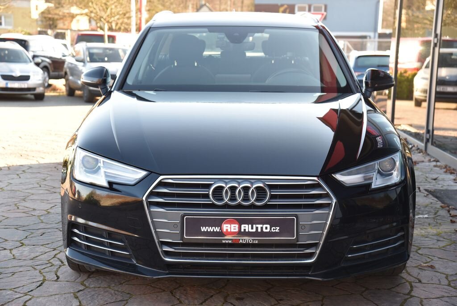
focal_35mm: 66
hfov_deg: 30.5
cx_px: 228
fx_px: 838
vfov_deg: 20.6
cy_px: 153
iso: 500
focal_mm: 66
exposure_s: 1/100
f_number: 5
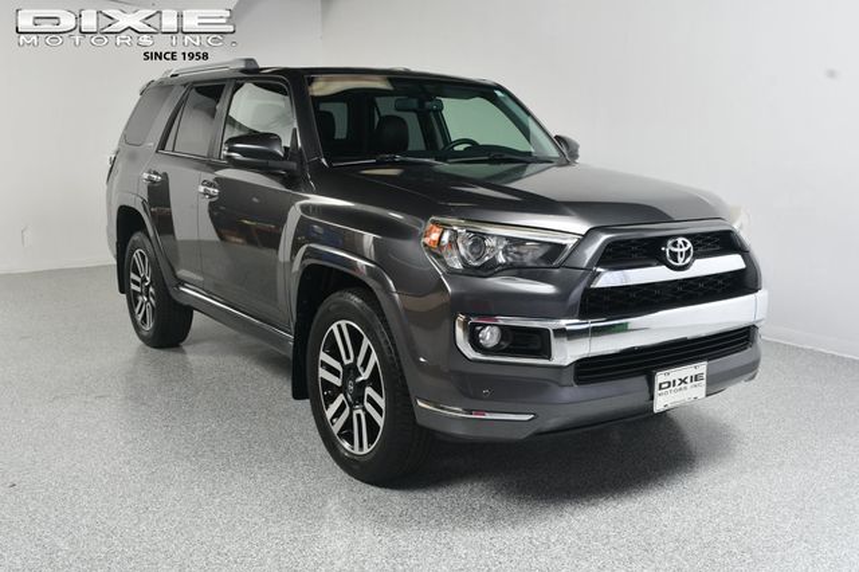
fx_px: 811
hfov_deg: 55.8
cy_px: 286
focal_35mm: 34
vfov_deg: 38.8
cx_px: 430
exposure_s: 1/160
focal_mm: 23
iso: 100
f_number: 9
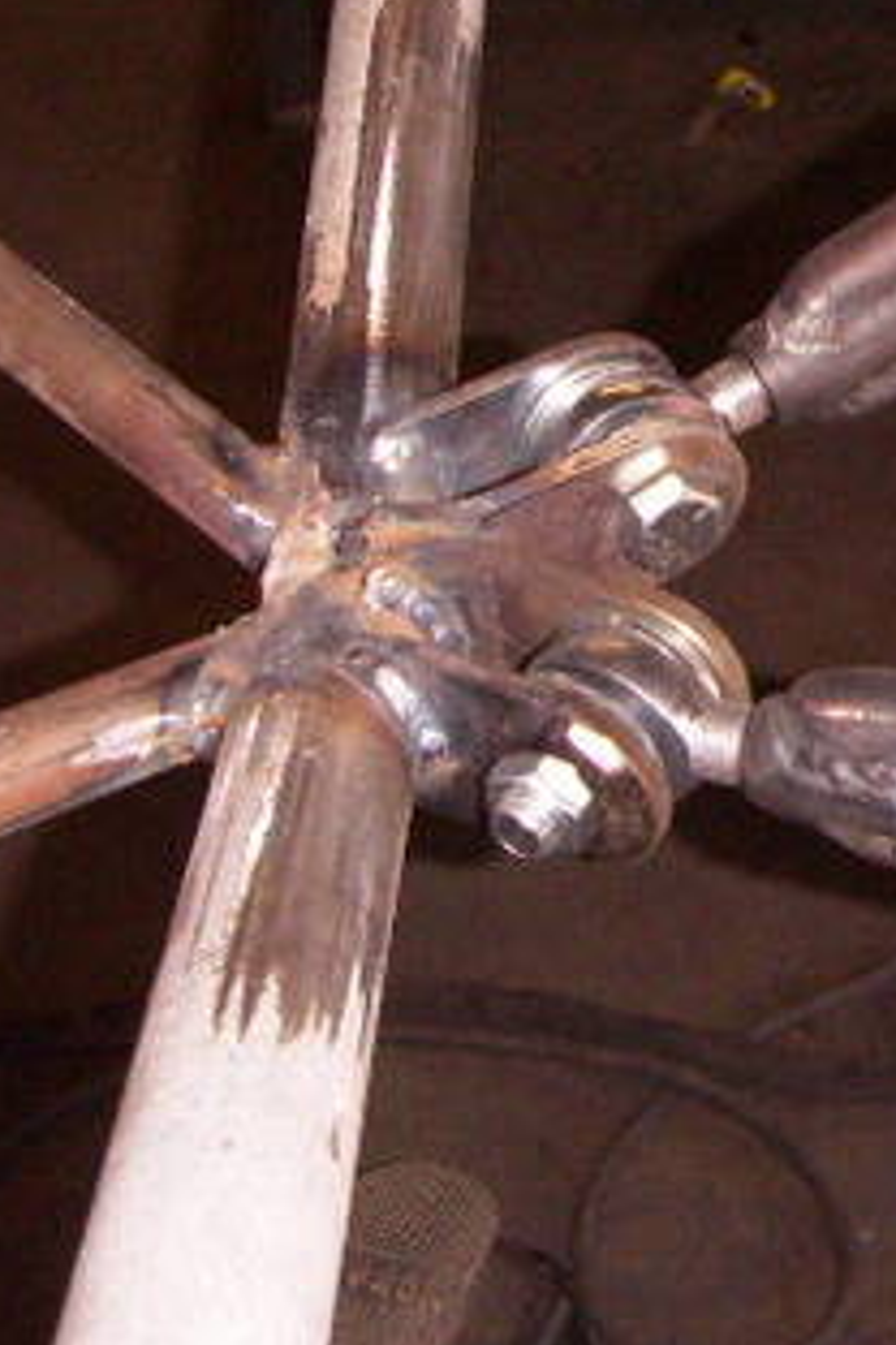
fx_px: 2688
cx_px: 969
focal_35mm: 72
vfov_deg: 27.8
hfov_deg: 18.3
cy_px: 392
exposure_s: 1/50
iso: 200
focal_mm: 4.7
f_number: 6.7
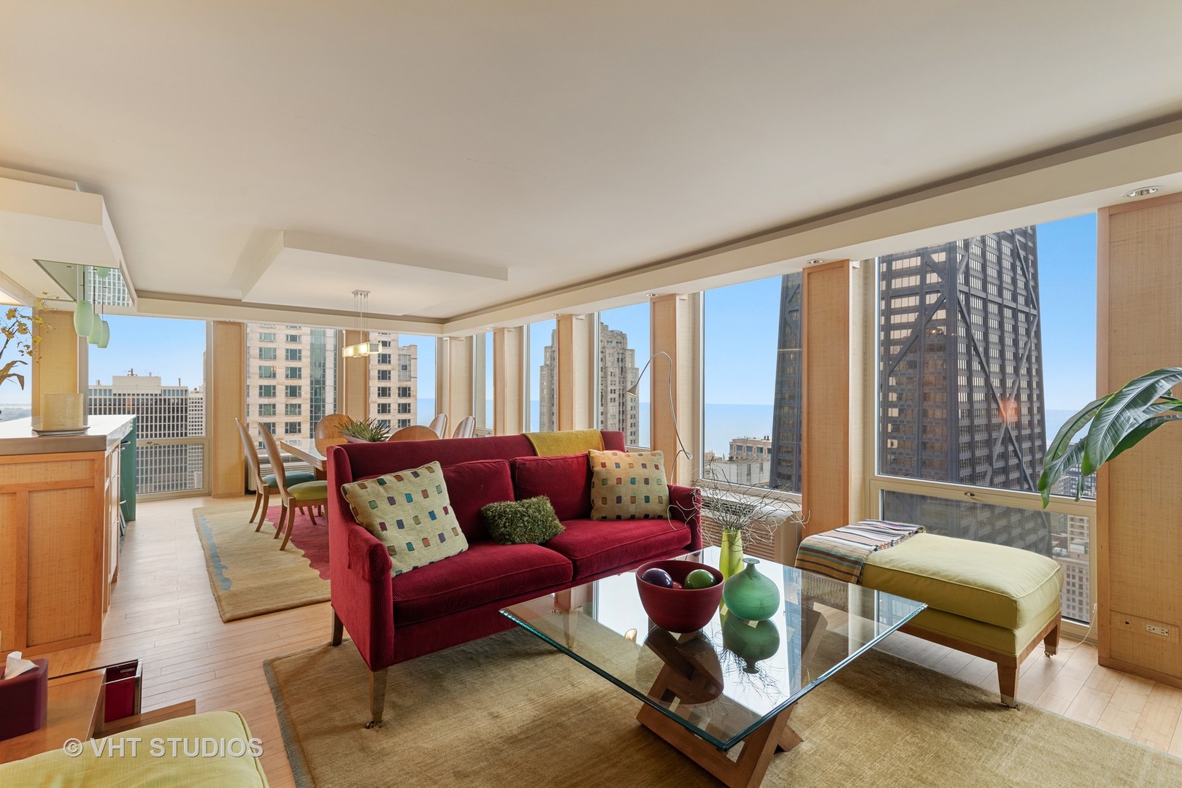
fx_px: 525
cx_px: 591
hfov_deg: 96.7
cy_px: 394
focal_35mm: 16
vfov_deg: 73.8
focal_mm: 16
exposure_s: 1/2.5
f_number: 8
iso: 200
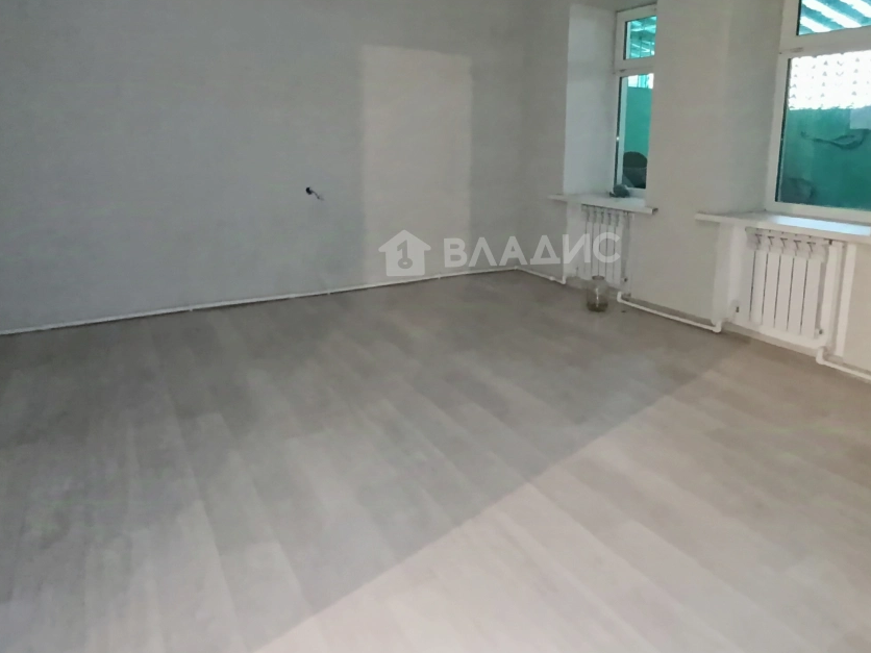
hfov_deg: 71.2
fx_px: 604
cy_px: 249
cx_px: 500
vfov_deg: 56.2
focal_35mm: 24
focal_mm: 1.65
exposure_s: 1/14.3
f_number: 2.2
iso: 1600
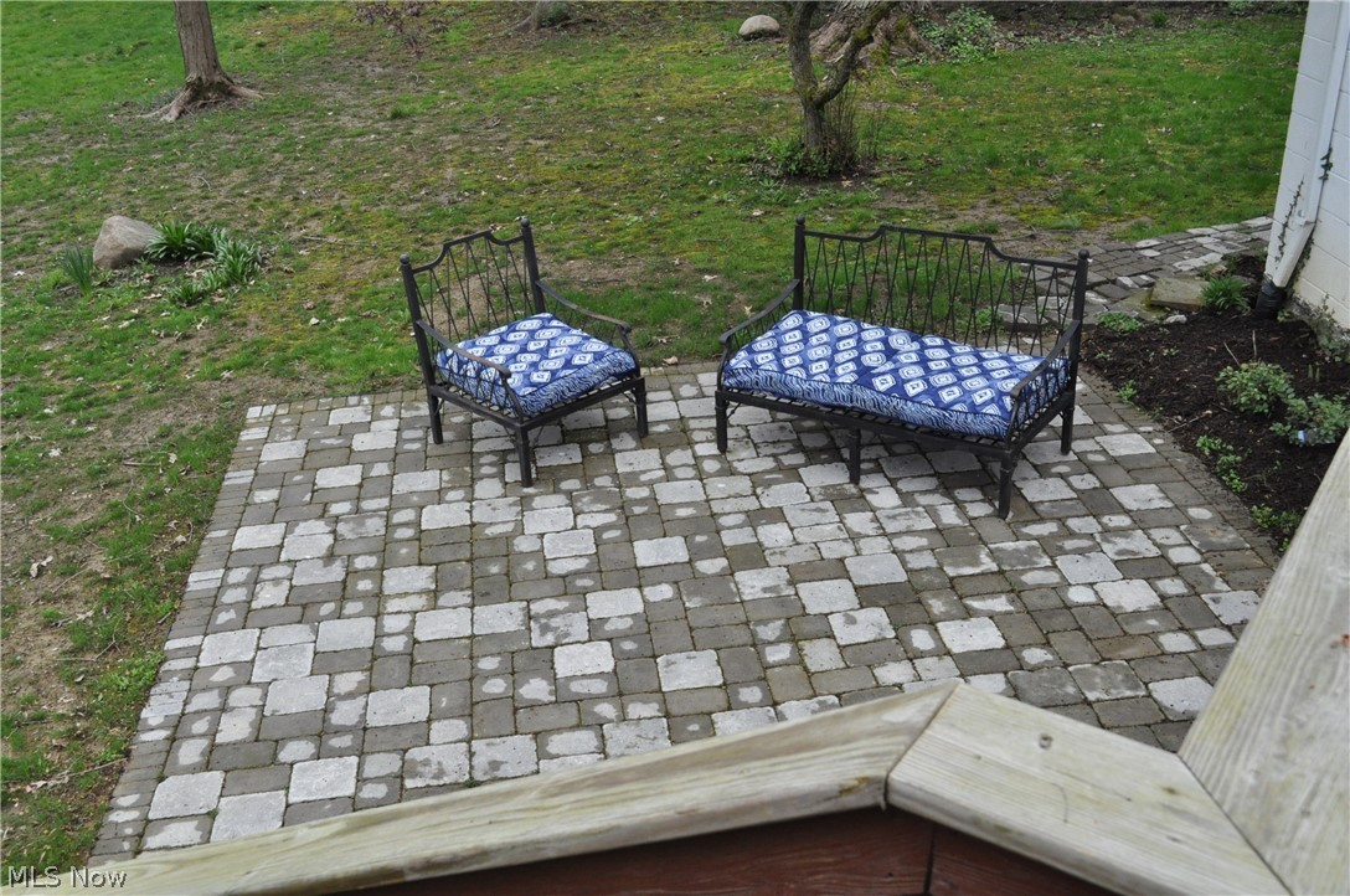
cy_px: 448
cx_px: 675
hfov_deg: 53.2
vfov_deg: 36.8
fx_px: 1348
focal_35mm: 36
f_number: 8
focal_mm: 24
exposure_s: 1/800
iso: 1250
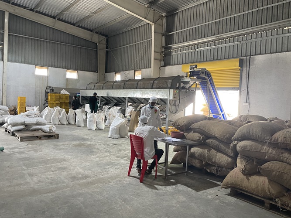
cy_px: 109
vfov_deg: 53.0
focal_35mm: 26
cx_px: 146
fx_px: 219
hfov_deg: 67.3
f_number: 1.6
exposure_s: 1/60
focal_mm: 4.2
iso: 125
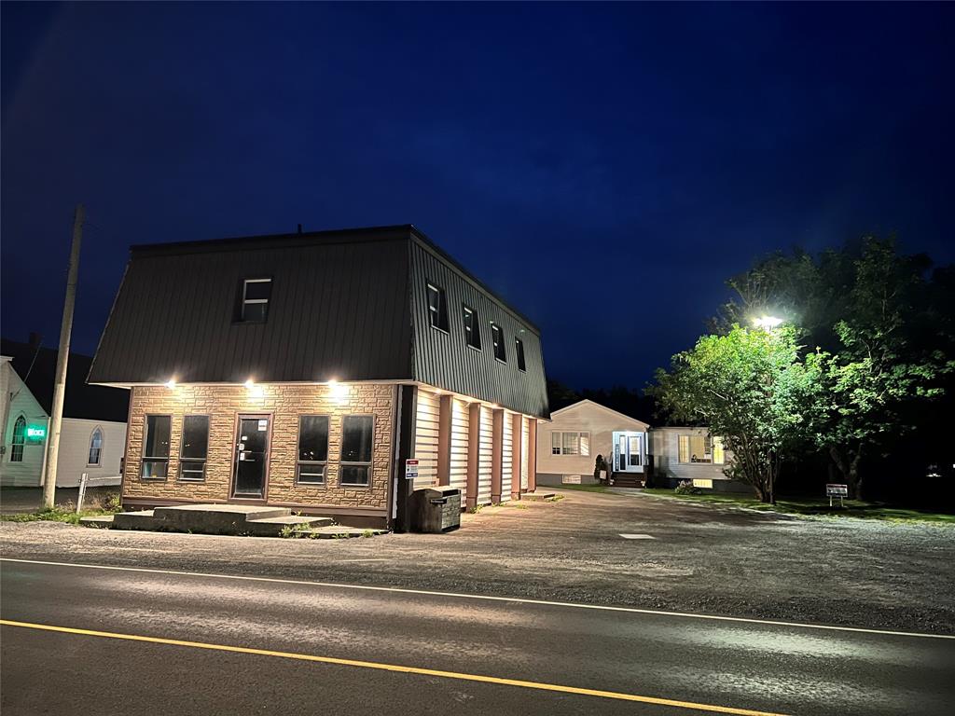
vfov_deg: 53.1
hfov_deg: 67.3
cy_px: 358
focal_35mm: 26
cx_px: 478
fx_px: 717
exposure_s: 1/9
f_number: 1.5
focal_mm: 5.7
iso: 640
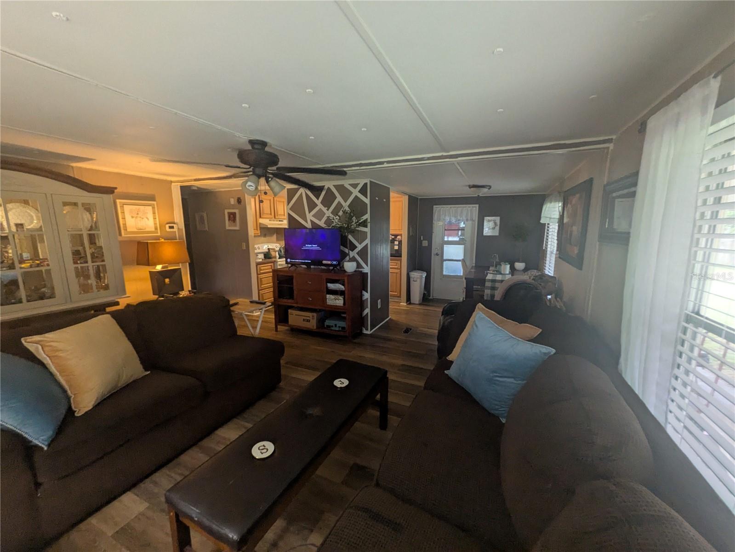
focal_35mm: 14
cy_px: 276
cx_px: 368
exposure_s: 1/40
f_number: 2.2
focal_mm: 1.83
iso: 272
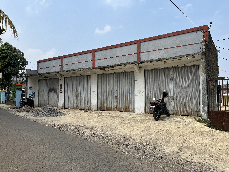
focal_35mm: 26
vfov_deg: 53.1
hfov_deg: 67.3
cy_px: 86
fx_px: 172
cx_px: 114
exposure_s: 1/3623
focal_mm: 5.1
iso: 50
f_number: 1.6
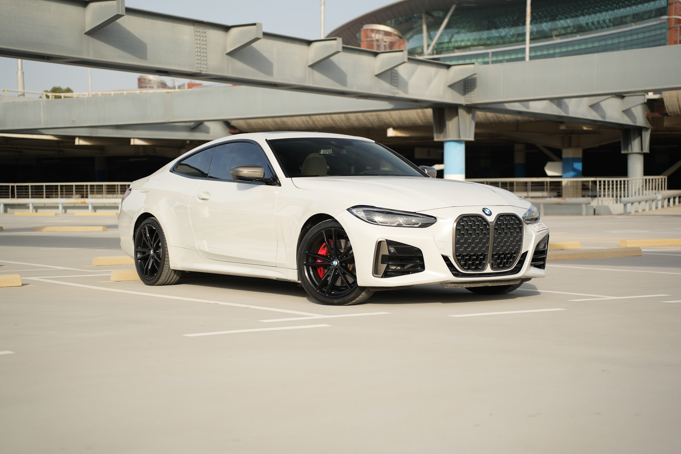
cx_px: 340
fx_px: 1324
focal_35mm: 70
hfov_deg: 28.8
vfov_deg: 19.5
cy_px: 230
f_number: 2.8
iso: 100
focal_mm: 69
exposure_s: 1/200
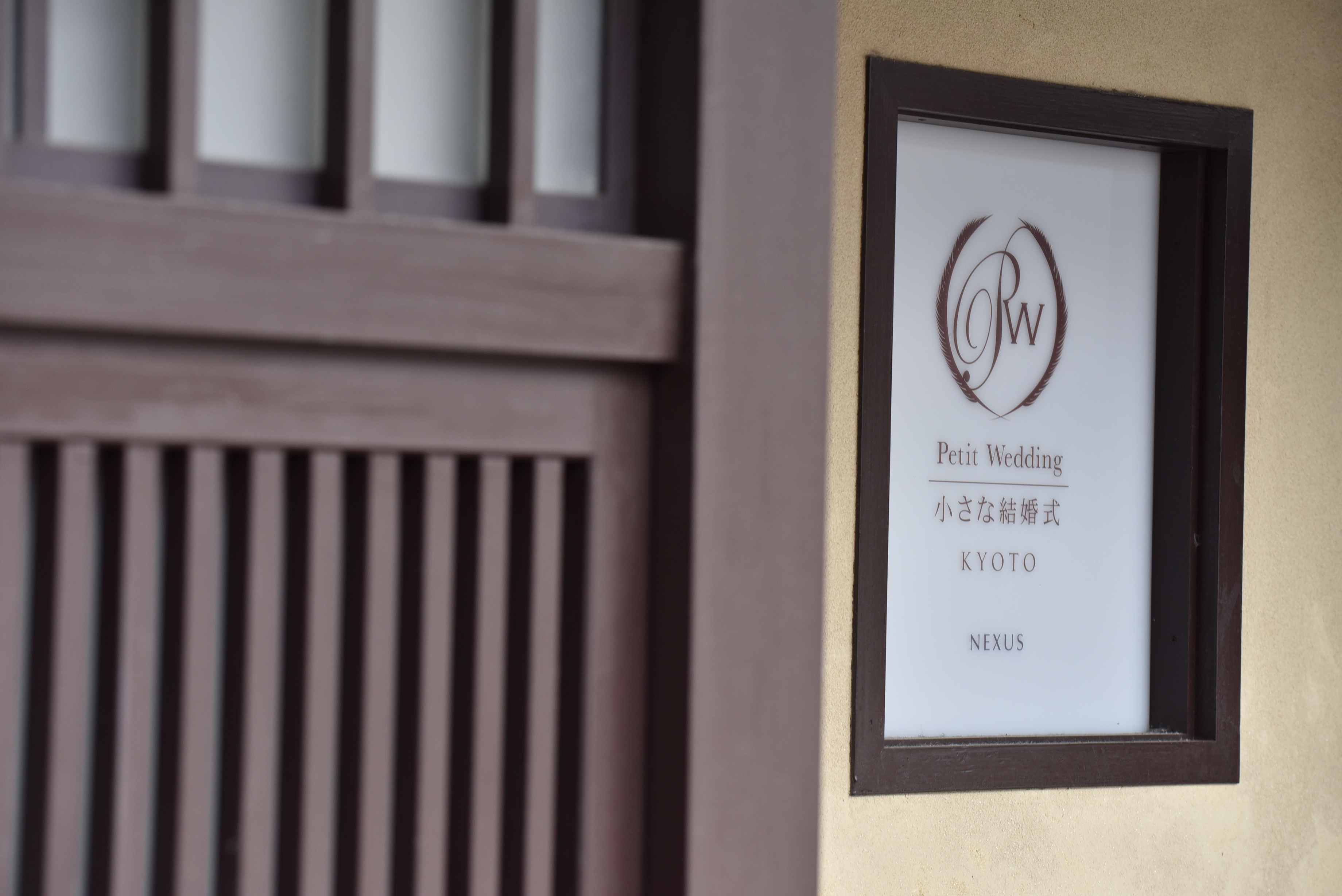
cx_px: 671
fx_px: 4474
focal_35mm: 120
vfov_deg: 11.4
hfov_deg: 17.1
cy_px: 448
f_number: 5.6
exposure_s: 1/200
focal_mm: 120
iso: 640
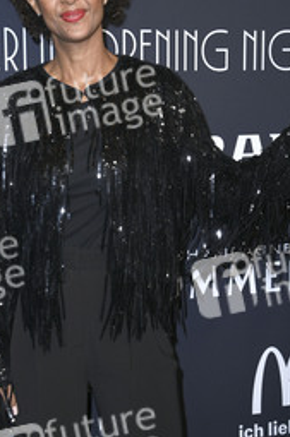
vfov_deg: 23.1
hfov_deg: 15.5
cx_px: 124
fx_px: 1068
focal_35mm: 88
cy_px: 192
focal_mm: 56
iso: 500
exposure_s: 1/250
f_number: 5.6
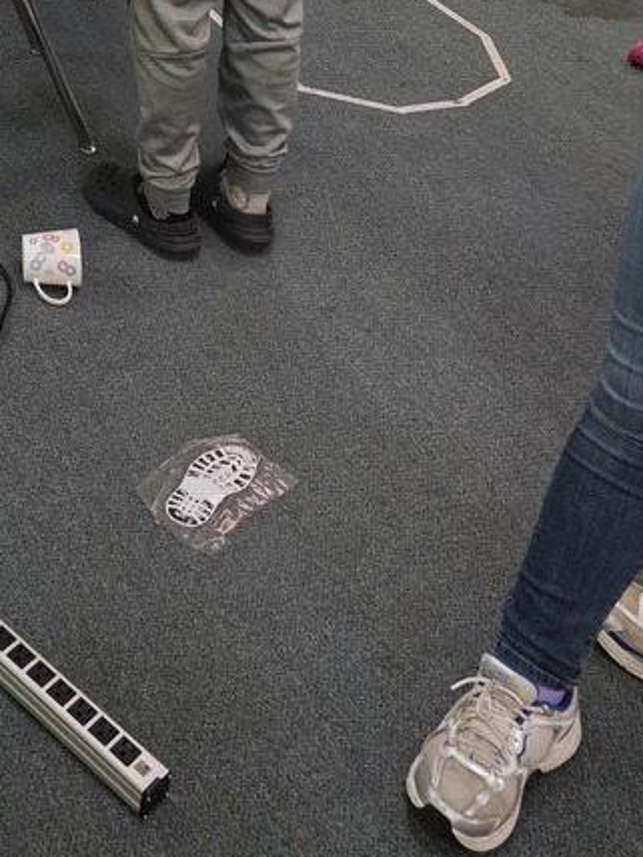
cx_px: -68
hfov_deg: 24.7
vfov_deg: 30.8
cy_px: -106
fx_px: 1362
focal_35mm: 55
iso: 640
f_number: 1.7
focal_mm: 6.3
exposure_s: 1/120
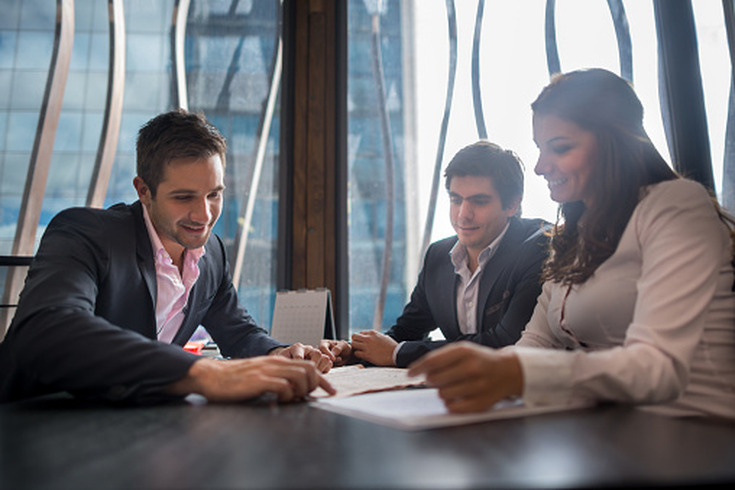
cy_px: 245
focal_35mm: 24
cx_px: 368
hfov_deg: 73.7
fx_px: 490
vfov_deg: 53.2
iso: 200
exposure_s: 1/200
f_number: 1.4
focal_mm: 24
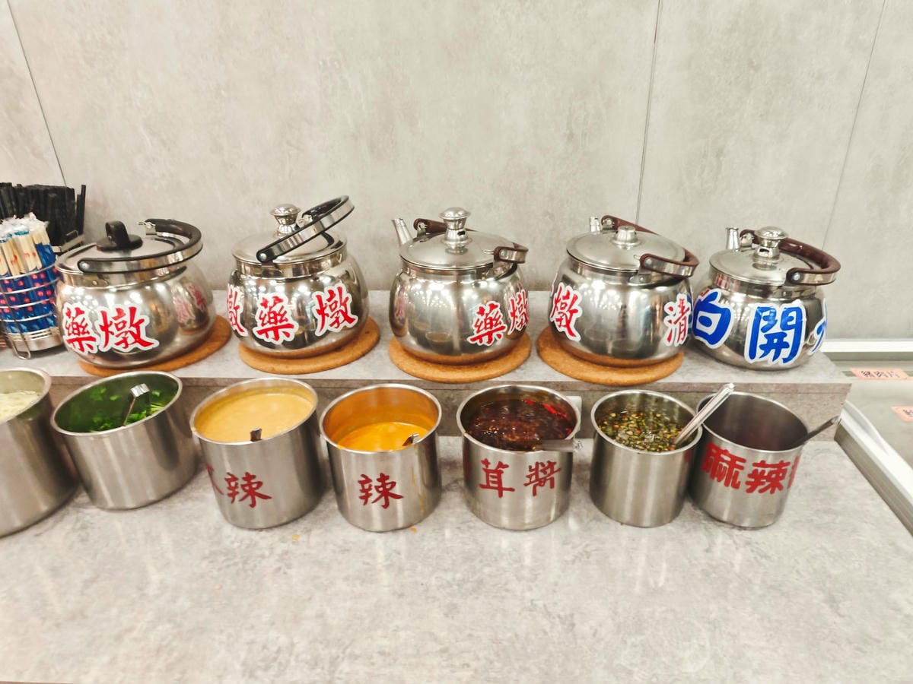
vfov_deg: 61.1
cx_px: 456
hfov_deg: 76.4
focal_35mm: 22
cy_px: 342
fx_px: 580
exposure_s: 1/60
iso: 100
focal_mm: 2.03
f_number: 1.8
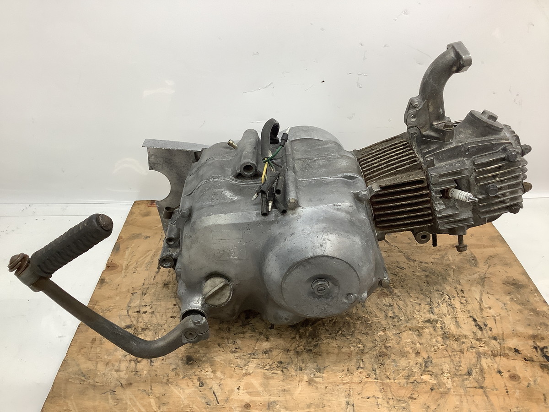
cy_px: 206
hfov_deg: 58.4
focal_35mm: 31
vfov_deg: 45.4
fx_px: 492
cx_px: 274
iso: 64
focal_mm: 3.3
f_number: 2.4
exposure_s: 1/120
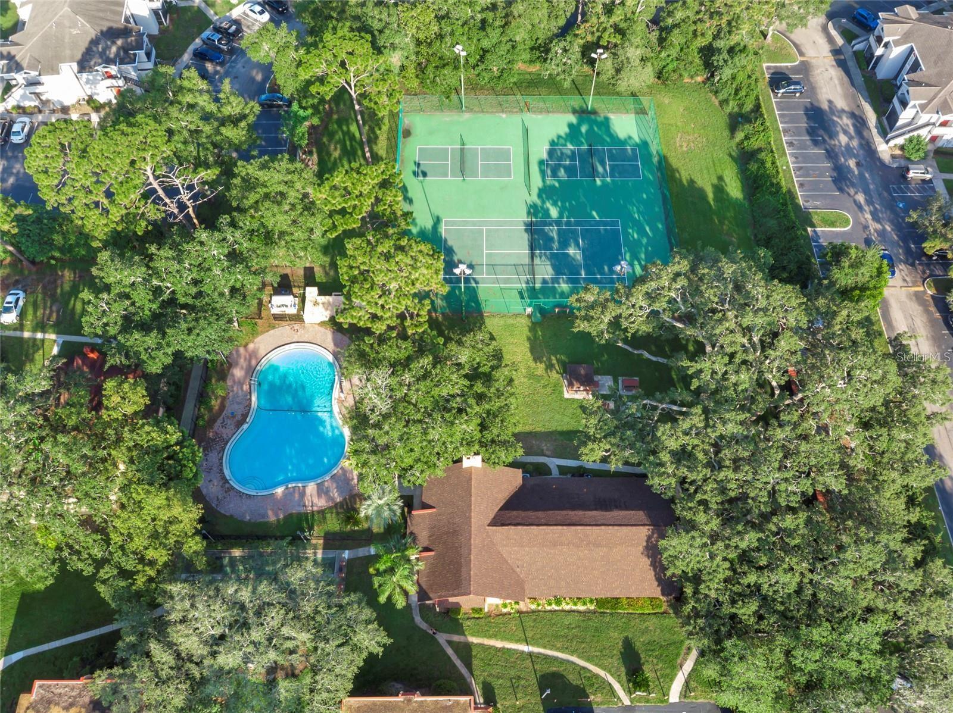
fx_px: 660
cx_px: 476
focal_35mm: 24
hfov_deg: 71.6
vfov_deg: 56.8
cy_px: 356
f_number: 2.8
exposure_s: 1/30
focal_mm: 4.5
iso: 100
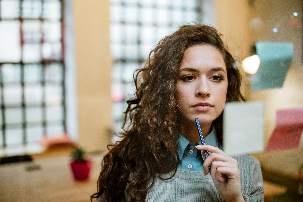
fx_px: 421
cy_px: 101
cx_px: 152
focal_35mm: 50
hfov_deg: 39.6
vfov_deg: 27.0
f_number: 2.2
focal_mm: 50
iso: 500
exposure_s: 1/100
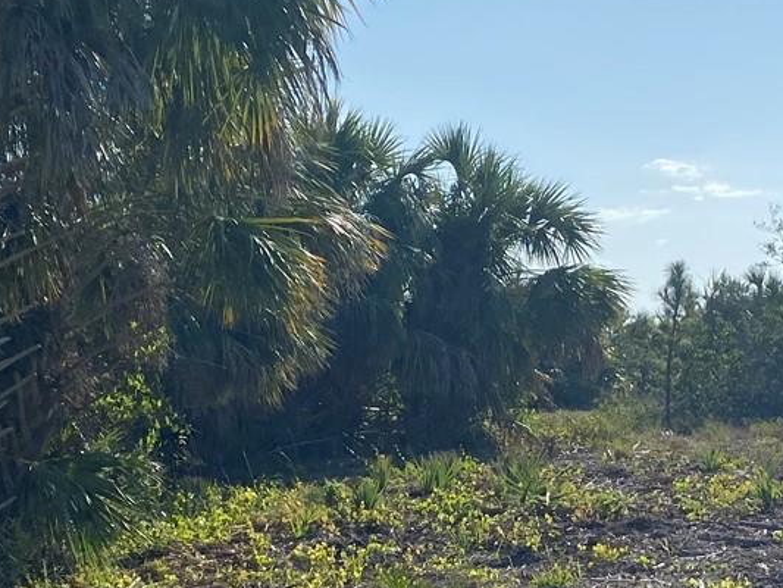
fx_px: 1765
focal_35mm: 78
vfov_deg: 18.8
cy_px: 416
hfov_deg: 24.8
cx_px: 554
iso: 32
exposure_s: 1/6410
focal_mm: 4.25
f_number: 1.8
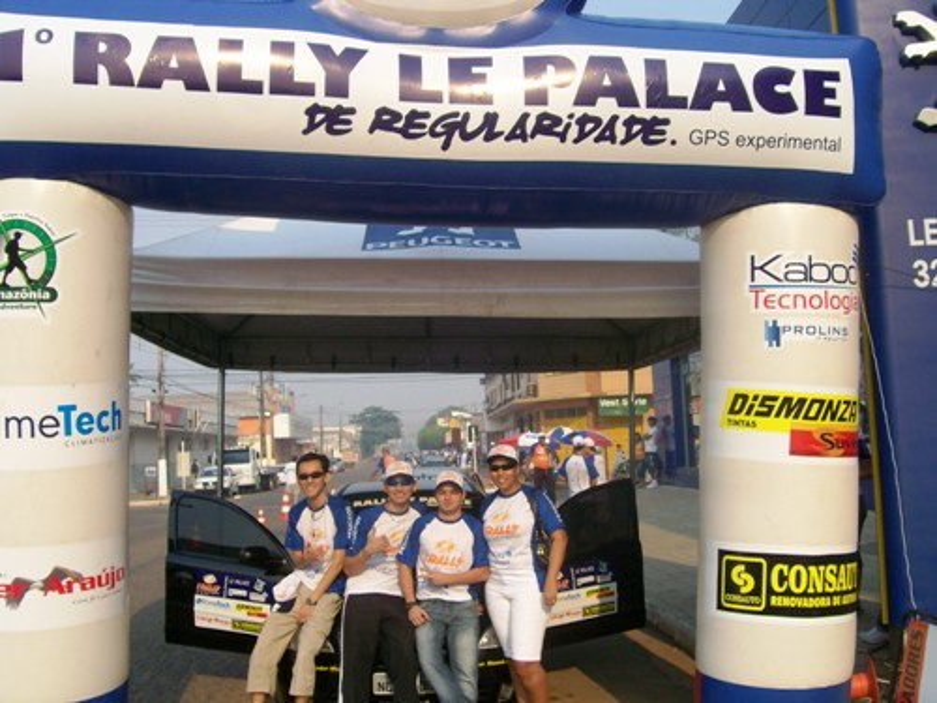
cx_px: 468
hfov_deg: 51.4
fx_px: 974
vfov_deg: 39.7
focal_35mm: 36
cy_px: 352
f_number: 4.8
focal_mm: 6
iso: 80
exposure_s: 1/419
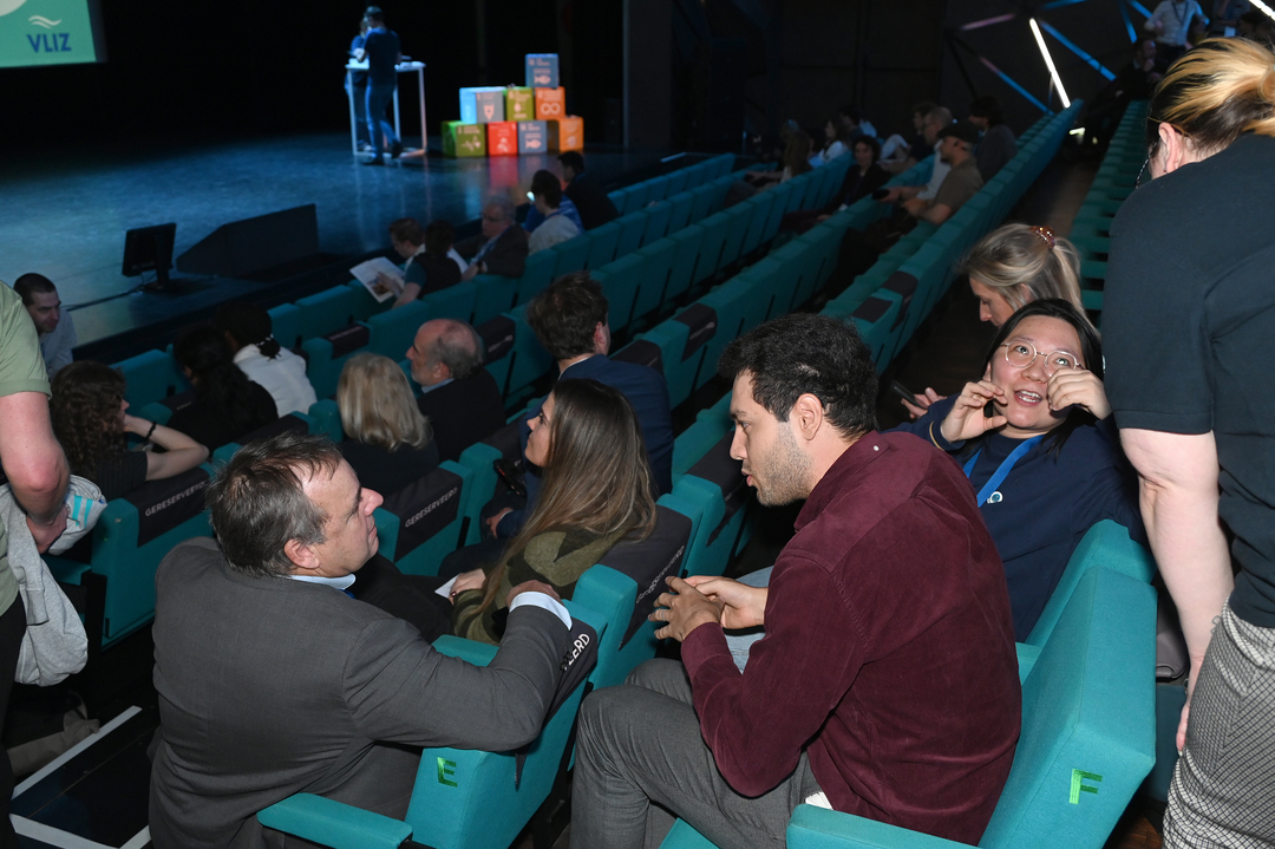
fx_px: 1186
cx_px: 638
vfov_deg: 39.4
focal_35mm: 34
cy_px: 424
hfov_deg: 56.5
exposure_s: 1/125
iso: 2500
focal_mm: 33.5
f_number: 5
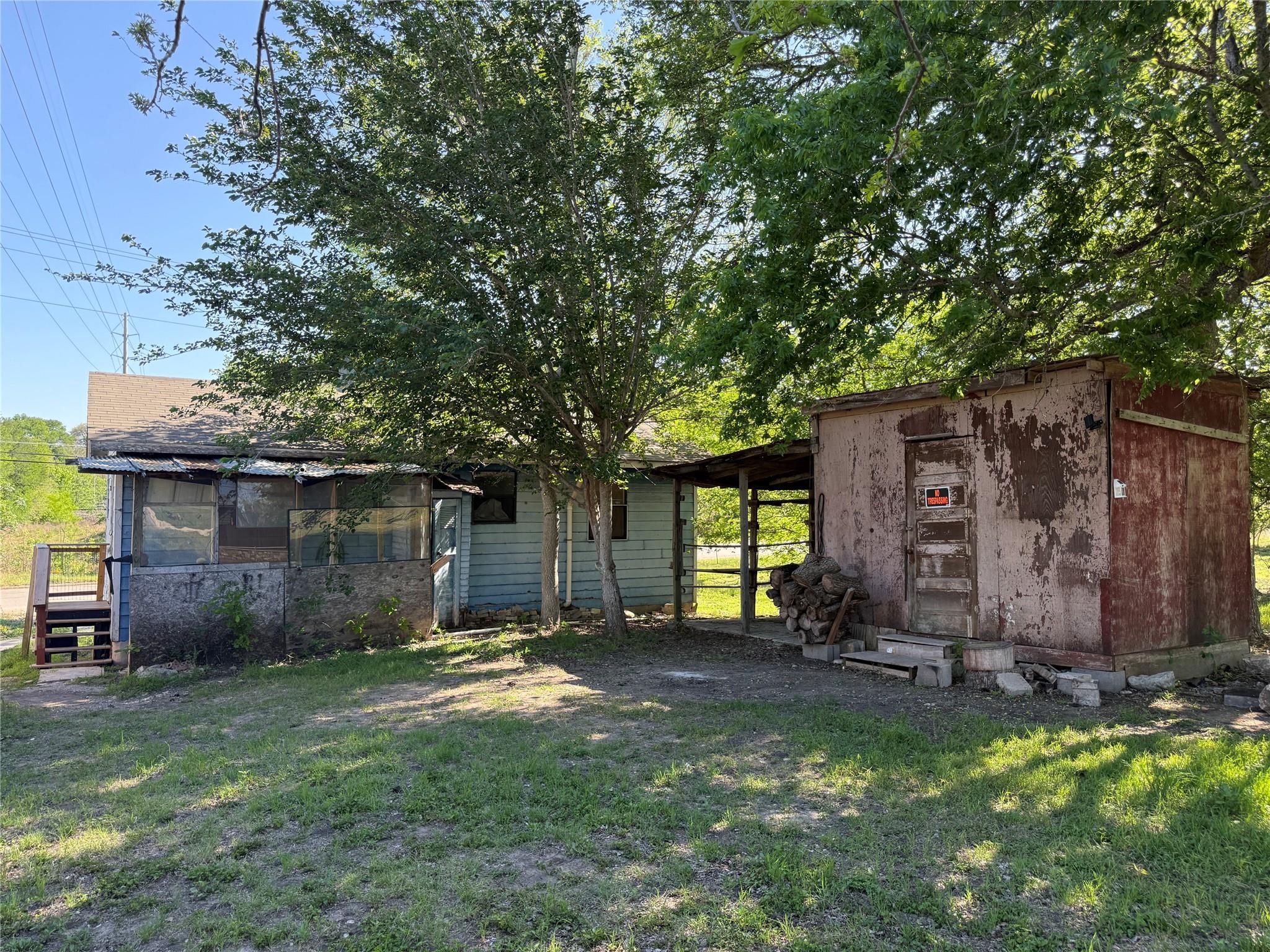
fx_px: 881
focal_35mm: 24
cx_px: 635
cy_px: 476
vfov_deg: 56.8
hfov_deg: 71.6
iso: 100
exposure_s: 1/571
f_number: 1.78
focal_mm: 6.76
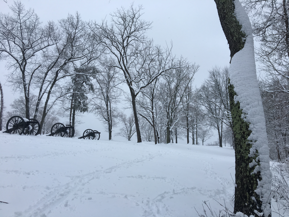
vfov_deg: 48.2
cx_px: 144
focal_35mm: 29
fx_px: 242
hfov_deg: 61.7
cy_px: 108
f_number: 2.2
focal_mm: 4.15
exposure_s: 1/403
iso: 25
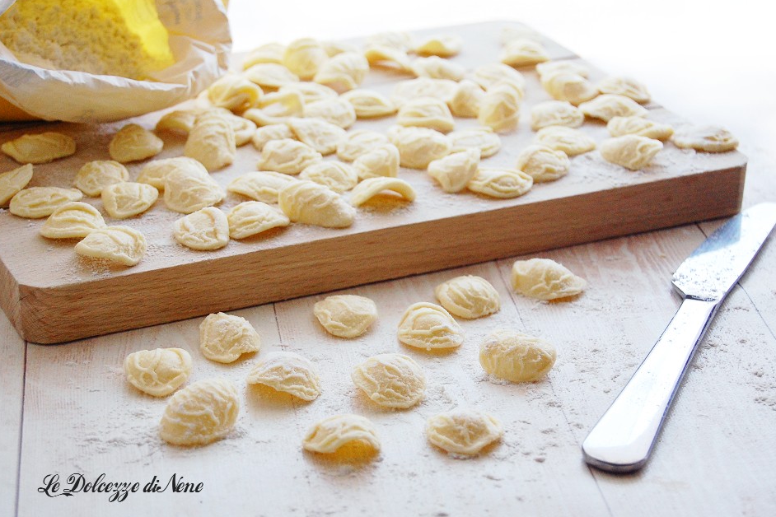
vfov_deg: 15.6
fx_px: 1887
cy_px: 252
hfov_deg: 23.2
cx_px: 390
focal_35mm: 88
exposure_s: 1/60
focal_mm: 55
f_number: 5.6
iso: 800
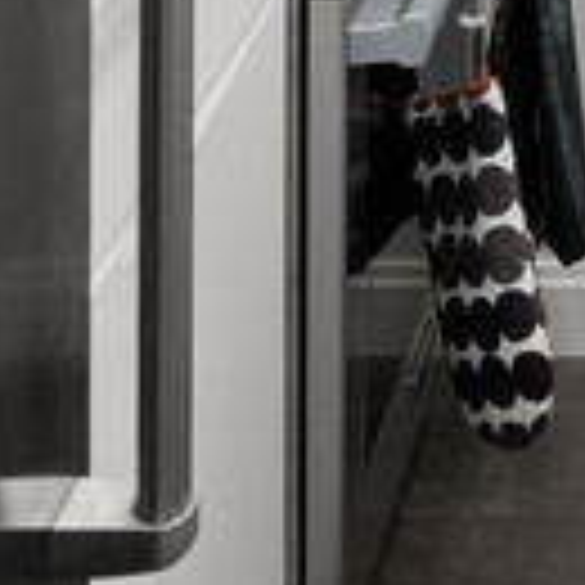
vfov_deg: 11.5
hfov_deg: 13.4
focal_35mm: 124
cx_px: 835
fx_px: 2371
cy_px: -846
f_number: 9
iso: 320
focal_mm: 19
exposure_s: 1/4
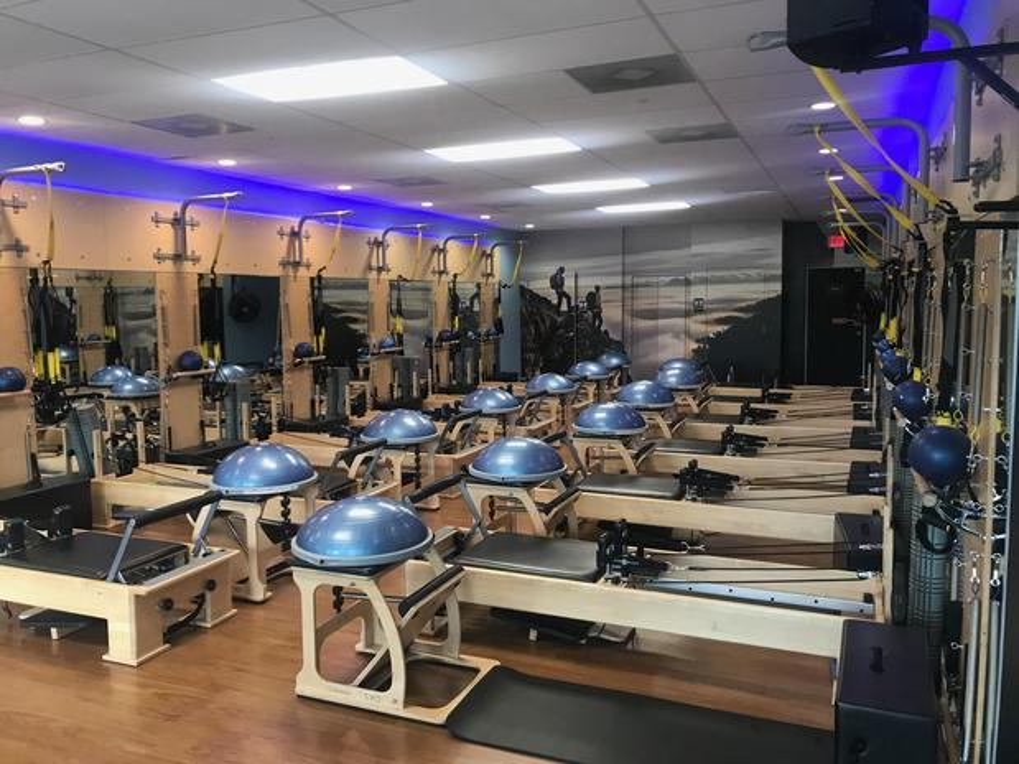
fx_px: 824
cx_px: 510
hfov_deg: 63.5
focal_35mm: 28
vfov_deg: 49.7
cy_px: 382
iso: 40
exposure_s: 1/20
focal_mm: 3.99
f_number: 1.8
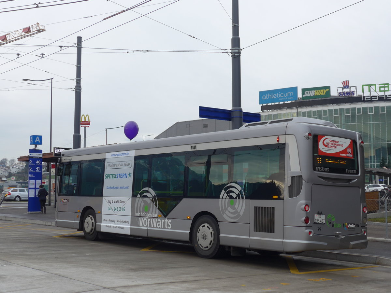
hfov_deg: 36.8
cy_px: 146
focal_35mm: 52
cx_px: 196
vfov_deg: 28.0
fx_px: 587
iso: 80
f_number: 3.3
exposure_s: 1/250
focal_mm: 10.7
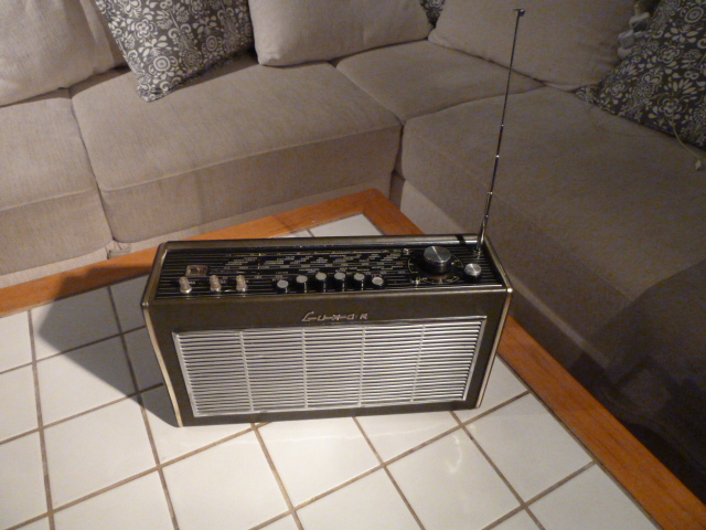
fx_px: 510
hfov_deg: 69.4
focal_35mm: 25
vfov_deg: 54.9
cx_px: 353
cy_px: 265
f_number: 3.3
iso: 800
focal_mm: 4.1
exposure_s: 1/20
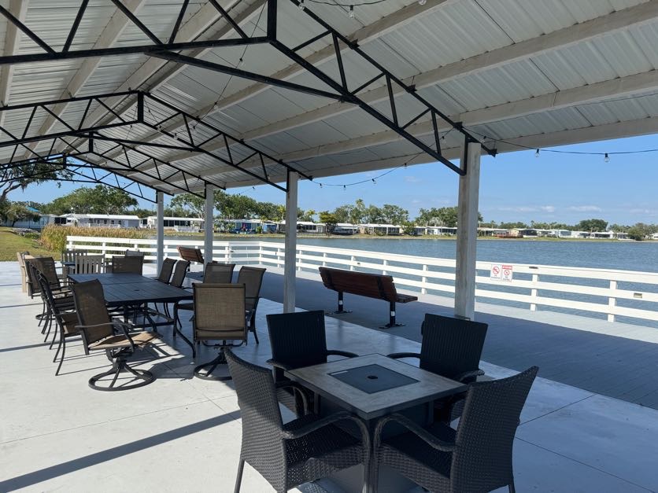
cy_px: 246
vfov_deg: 56.8
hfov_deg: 71.6
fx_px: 456
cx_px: 329
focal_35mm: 24
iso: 80
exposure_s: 1/4310
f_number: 1.78
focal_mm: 6.76
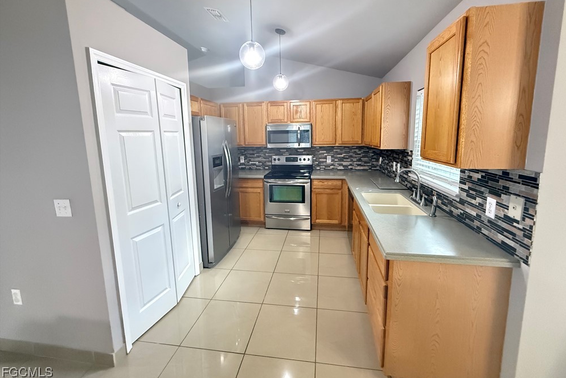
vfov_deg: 77.0
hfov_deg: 100.4
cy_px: 166
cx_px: 290
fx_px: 236
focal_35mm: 15
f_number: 2.2
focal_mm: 2.22
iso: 1000
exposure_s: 1/60
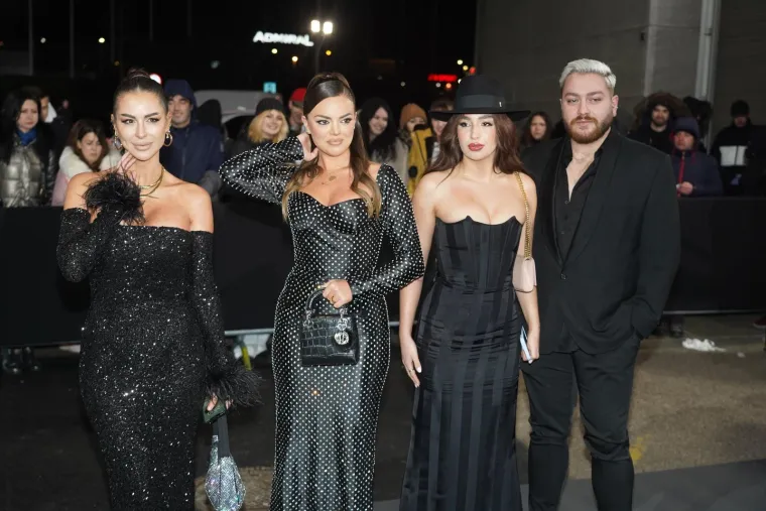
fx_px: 979
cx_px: 383
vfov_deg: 29.3
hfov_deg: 42.7
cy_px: 256
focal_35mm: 46
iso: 1250
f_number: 4
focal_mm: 46
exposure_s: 1/200
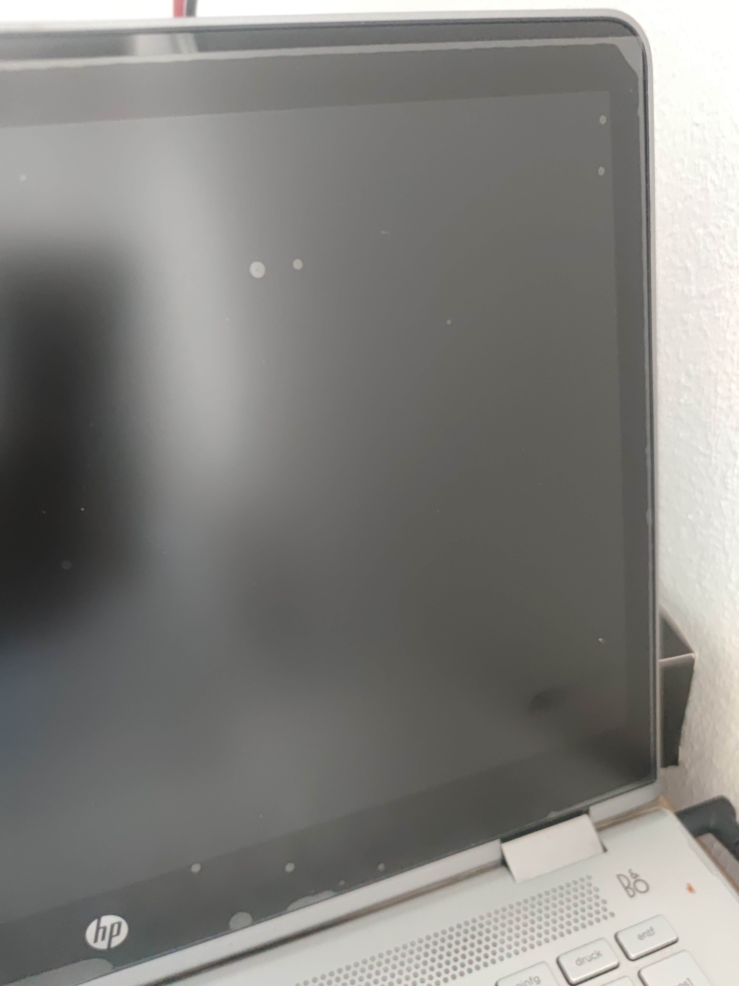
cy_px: 493
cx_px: 370
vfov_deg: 71.6
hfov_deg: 56.8
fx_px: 683
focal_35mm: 24
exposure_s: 1/33
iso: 1441
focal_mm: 6.72
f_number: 1.69
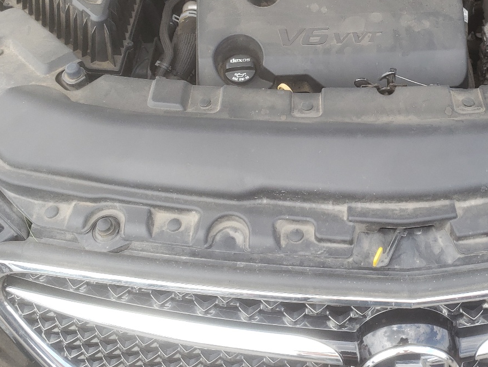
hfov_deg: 39.7
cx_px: 347
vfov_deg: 29.9
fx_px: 663
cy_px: 56
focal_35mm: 47
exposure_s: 1/417
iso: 50
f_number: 1.5
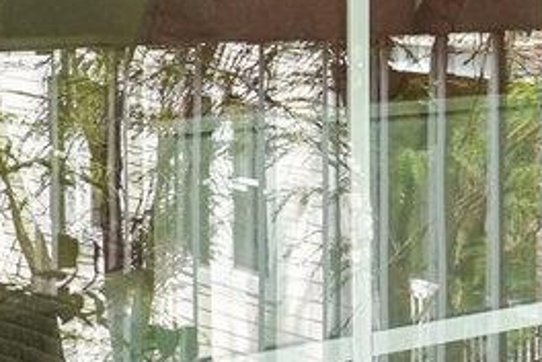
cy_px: -87
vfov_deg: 10.8
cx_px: 663
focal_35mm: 124
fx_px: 1867
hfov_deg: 15.8
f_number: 7.1
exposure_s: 1/320
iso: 1250
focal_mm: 16
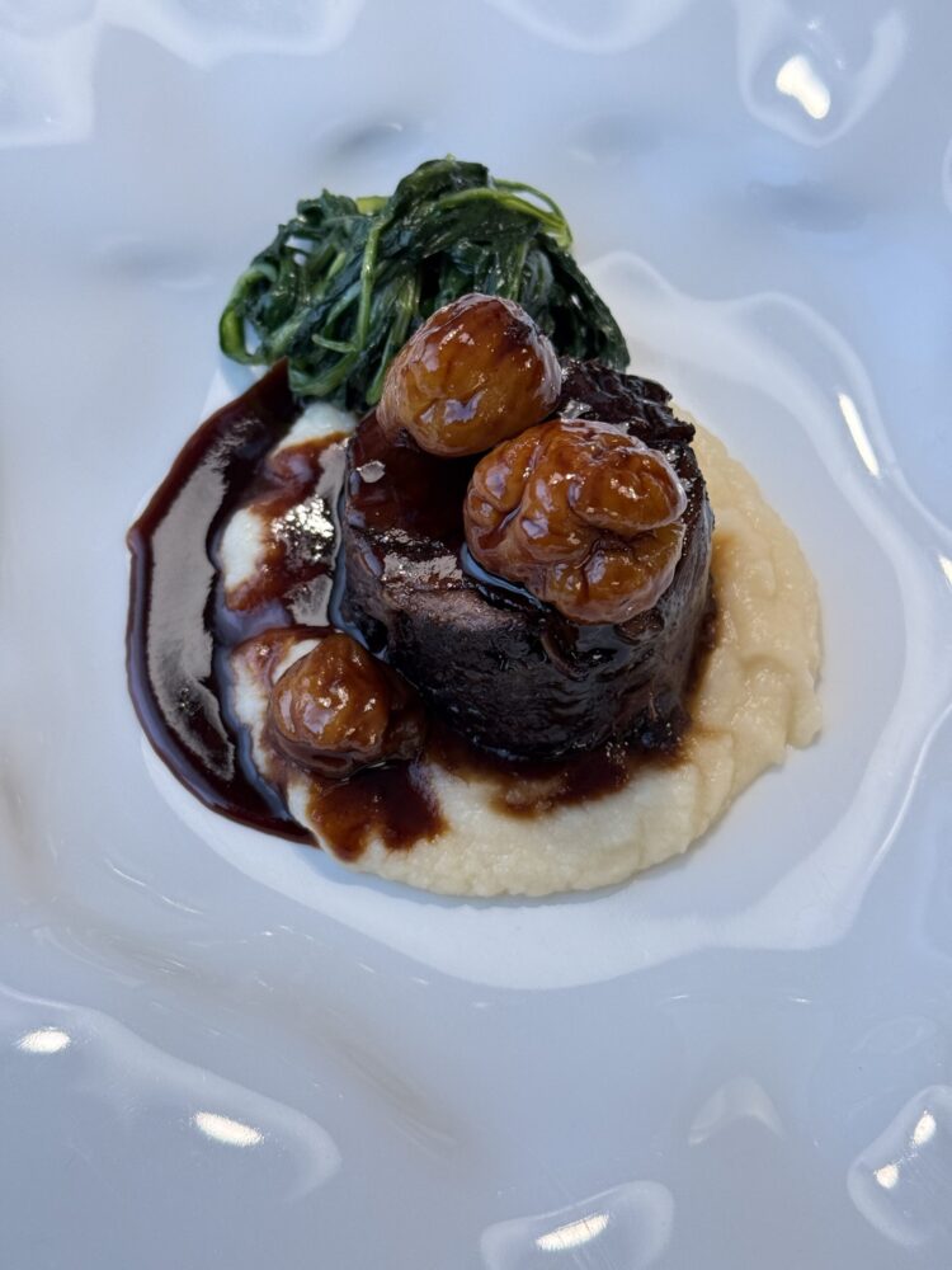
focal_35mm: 48
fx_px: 1760
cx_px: 476
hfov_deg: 30.3
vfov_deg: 39.7
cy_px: 635
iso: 250
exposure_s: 1/100
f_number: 1.78
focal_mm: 6.76
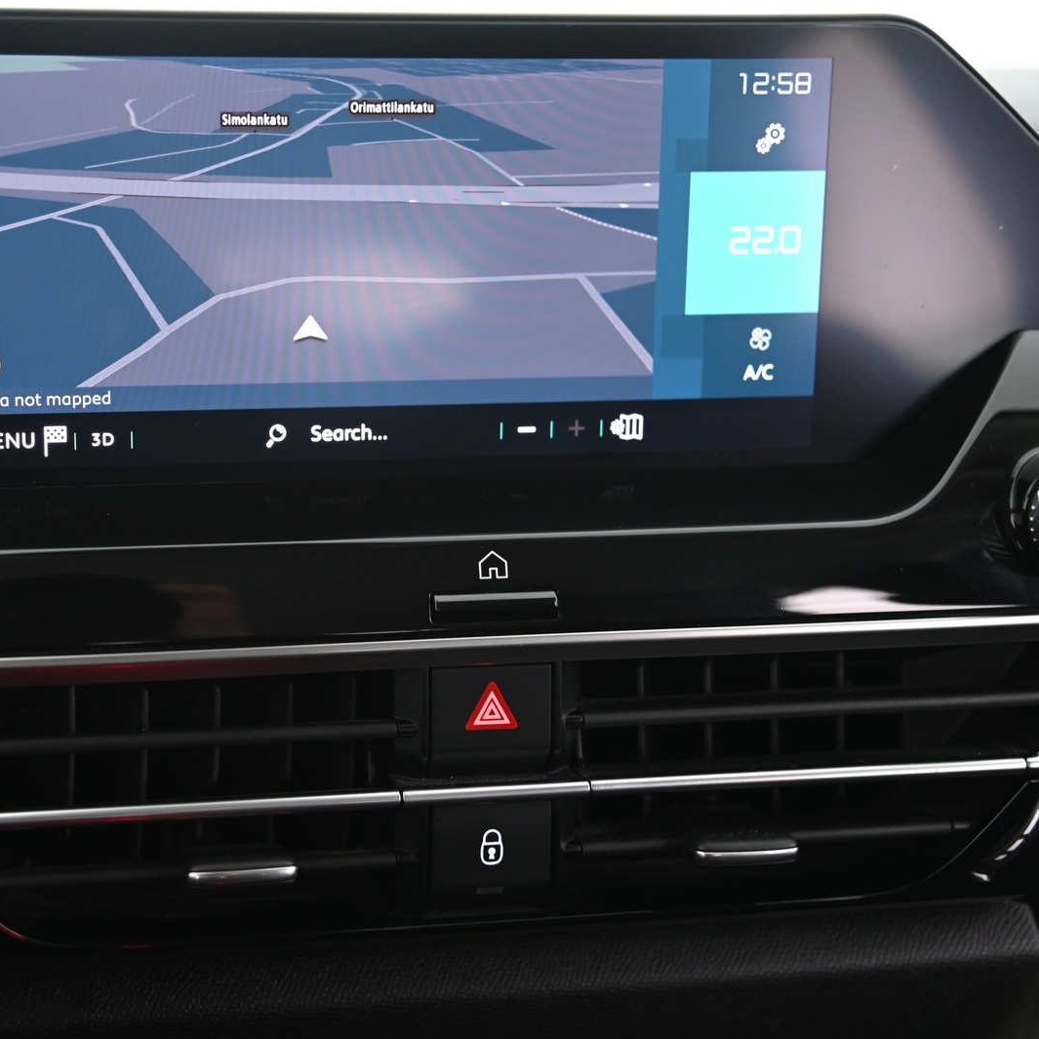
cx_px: 259
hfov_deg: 29.6
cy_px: 516
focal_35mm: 57
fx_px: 1936
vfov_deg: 30.0
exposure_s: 1/15
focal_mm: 44
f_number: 4
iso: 2000
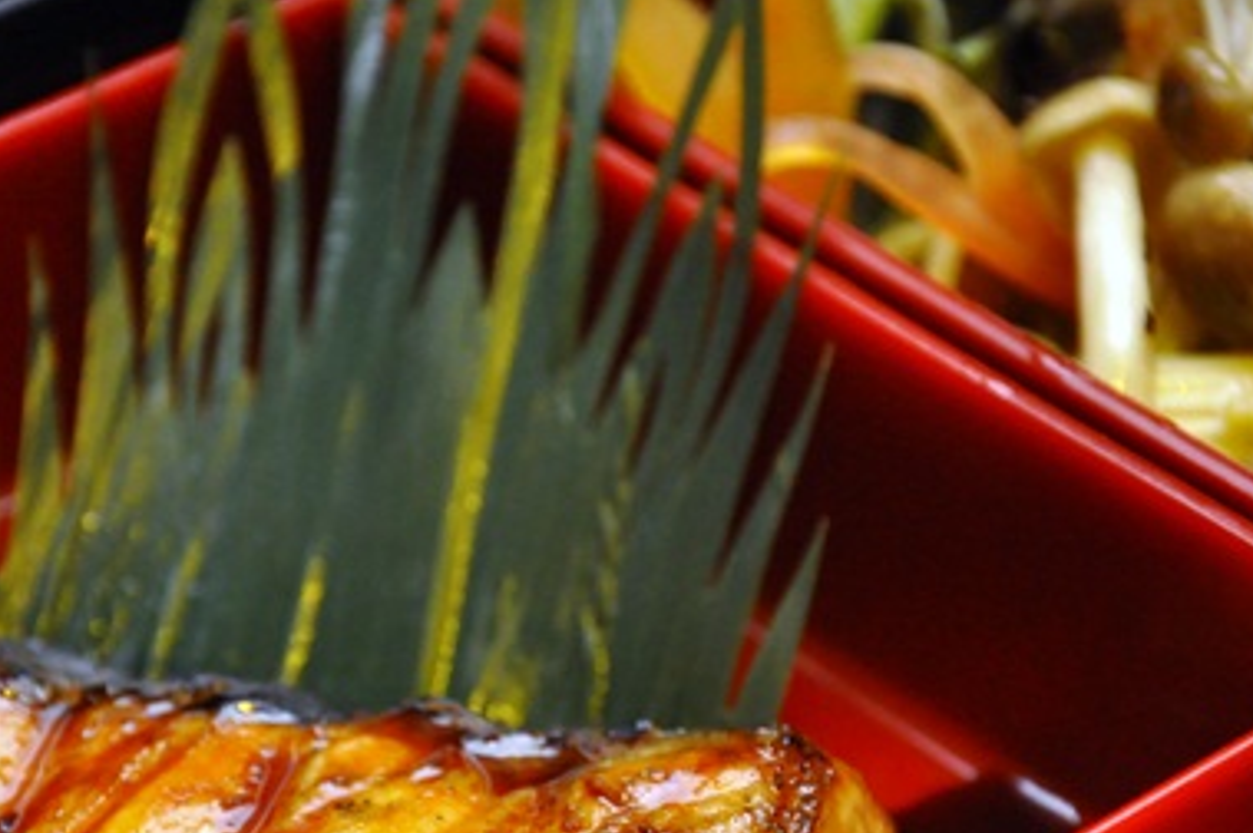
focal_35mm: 170
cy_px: 671
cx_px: 476
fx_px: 5912
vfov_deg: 8.0
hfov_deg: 12.1
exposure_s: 1/125
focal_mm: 66
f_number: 5.6
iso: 1600
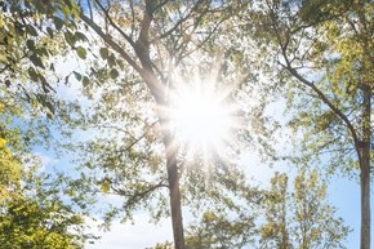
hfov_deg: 31.2
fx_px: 623
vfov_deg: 18.9
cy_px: 410
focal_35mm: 60
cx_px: 365
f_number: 9
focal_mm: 16
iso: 250
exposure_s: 1/200
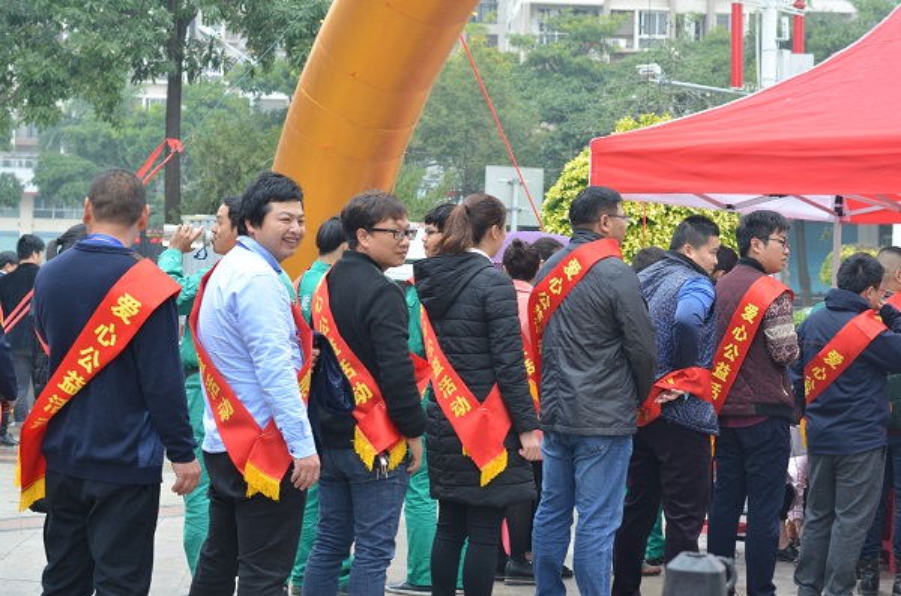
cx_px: 450
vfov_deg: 18.1
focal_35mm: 75
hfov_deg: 27.1
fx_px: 1873
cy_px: 298
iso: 400
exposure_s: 1/100
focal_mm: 50
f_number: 5
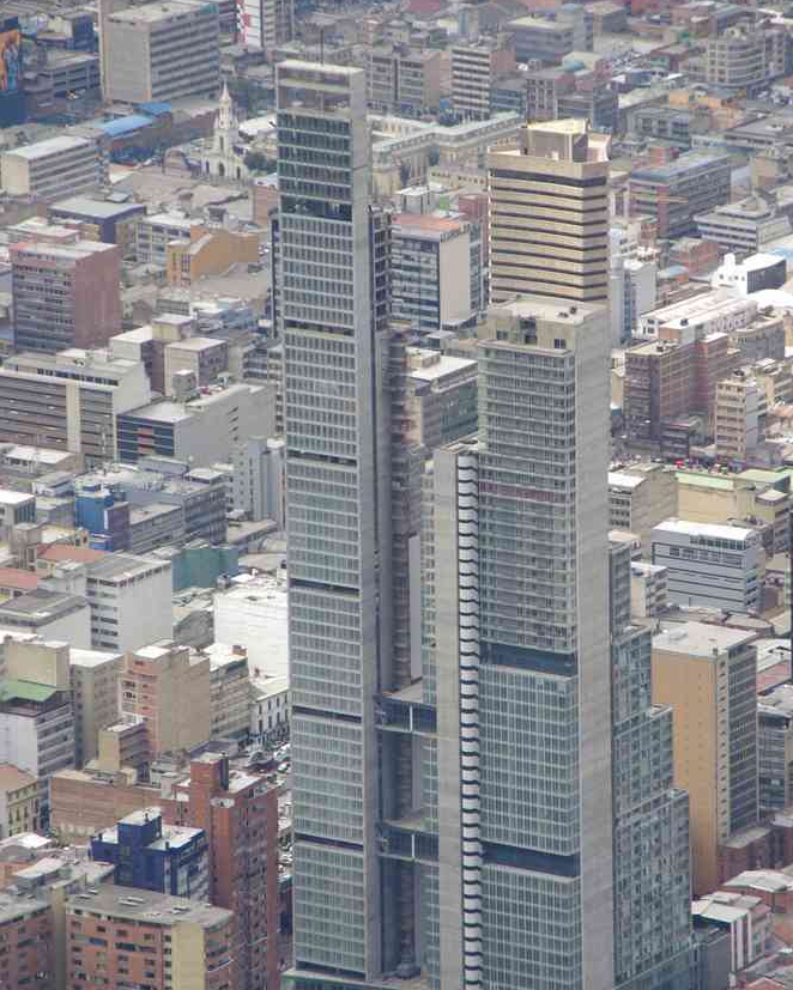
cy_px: 515
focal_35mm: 264
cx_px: 398
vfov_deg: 7.3
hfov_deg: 5.9
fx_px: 7729
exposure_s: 1/200
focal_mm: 155
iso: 400
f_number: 10
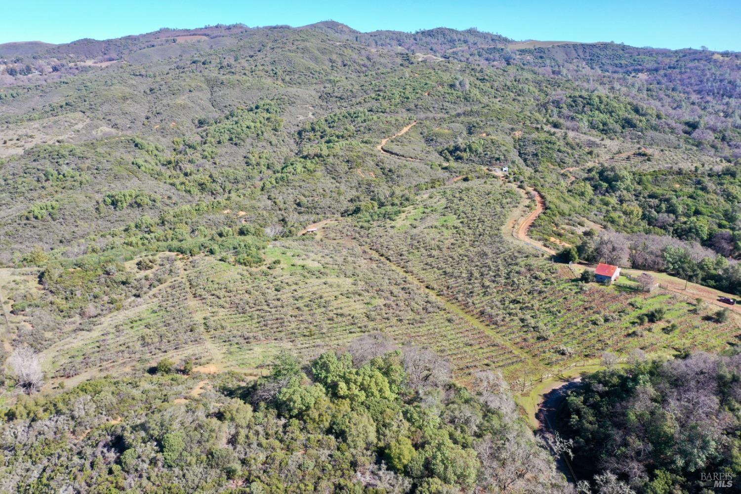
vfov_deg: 46.4
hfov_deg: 65.5
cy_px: 247
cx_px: 370
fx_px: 576
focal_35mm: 28
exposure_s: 1/200
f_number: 5.6
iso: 100
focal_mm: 10.26
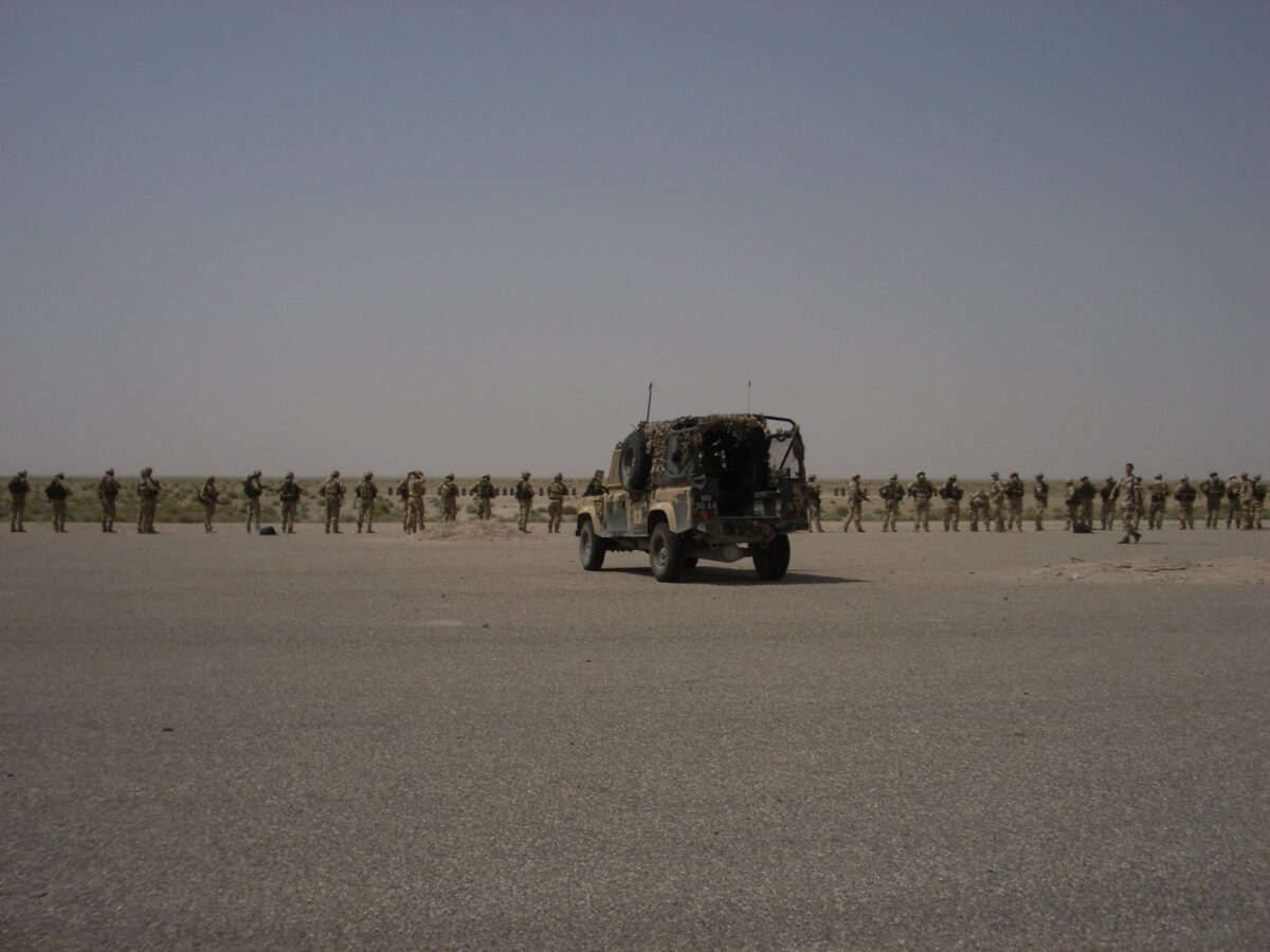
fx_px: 1284
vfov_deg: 40.7
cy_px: 476
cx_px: 635
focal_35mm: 35
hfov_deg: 52.6
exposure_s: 1/2000
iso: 80
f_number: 4.3
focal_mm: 5.8
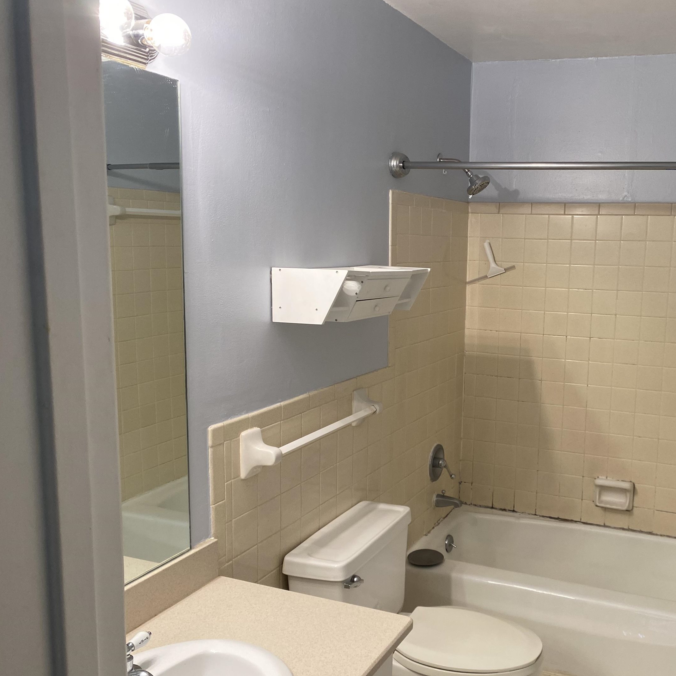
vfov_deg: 49.7
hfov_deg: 48.3
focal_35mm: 33
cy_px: 347
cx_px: 483
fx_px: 729
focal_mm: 4.25
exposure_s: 1/60
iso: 64
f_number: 1.8
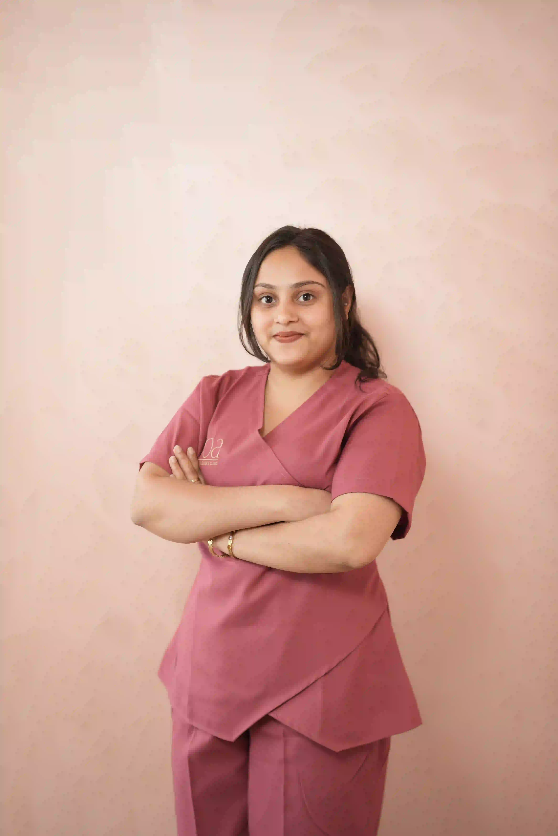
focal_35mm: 50
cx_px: 279
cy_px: 418
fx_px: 1162
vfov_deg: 39.6
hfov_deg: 27.0
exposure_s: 1/320
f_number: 2
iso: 1000
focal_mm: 50
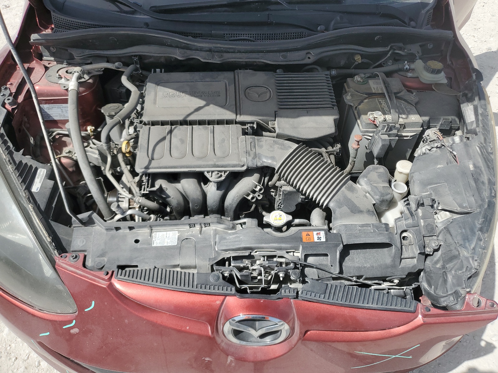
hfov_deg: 67.3
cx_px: 249
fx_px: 374
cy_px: 186
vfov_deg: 53.1
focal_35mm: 26
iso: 50
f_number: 1.5
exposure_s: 1/3333
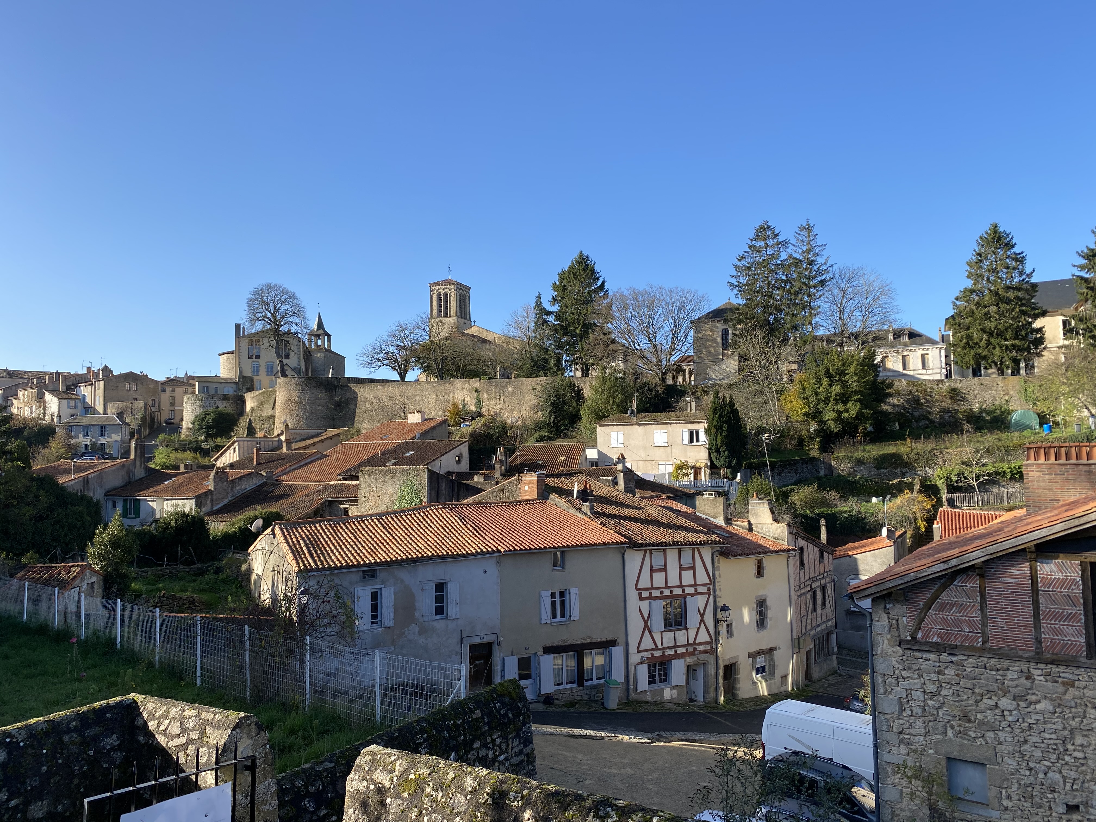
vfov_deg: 53.1
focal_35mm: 26
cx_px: 548
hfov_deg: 67.3
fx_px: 823
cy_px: 411
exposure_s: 1/1653
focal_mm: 4.25
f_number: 1.8
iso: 32
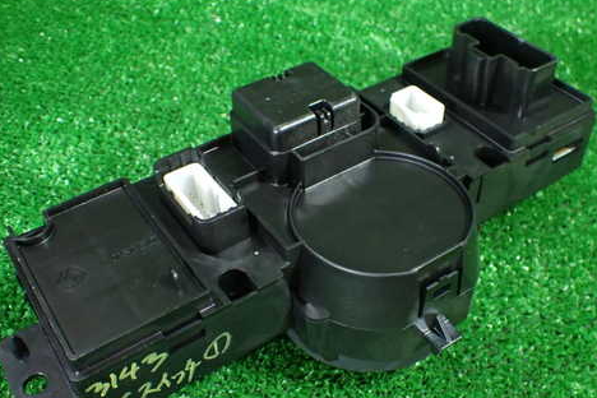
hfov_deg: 48.4
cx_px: 319
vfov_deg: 33.3
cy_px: 237
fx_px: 663
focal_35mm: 40
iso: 800
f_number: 2.3
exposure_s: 1/80
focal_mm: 5.4
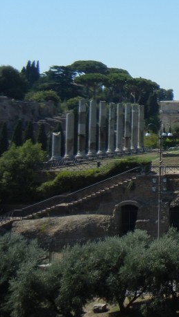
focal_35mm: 73
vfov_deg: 28.7
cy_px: 97
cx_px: 355
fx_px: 615
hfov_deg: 14.0
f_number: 7
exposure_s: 1/437
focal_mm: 5.4
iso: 160
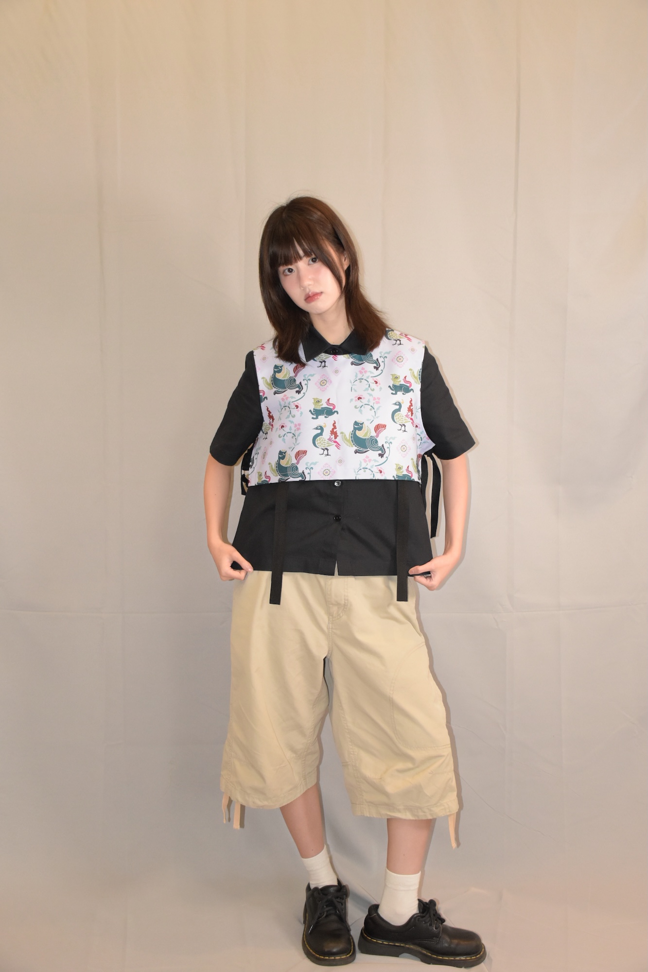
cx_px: 324
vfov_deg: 49.6
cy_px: 486
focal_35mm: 39
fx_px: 1053
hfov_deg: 34.2
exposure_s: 1/200
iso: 1600
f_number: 3.8
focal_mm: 26
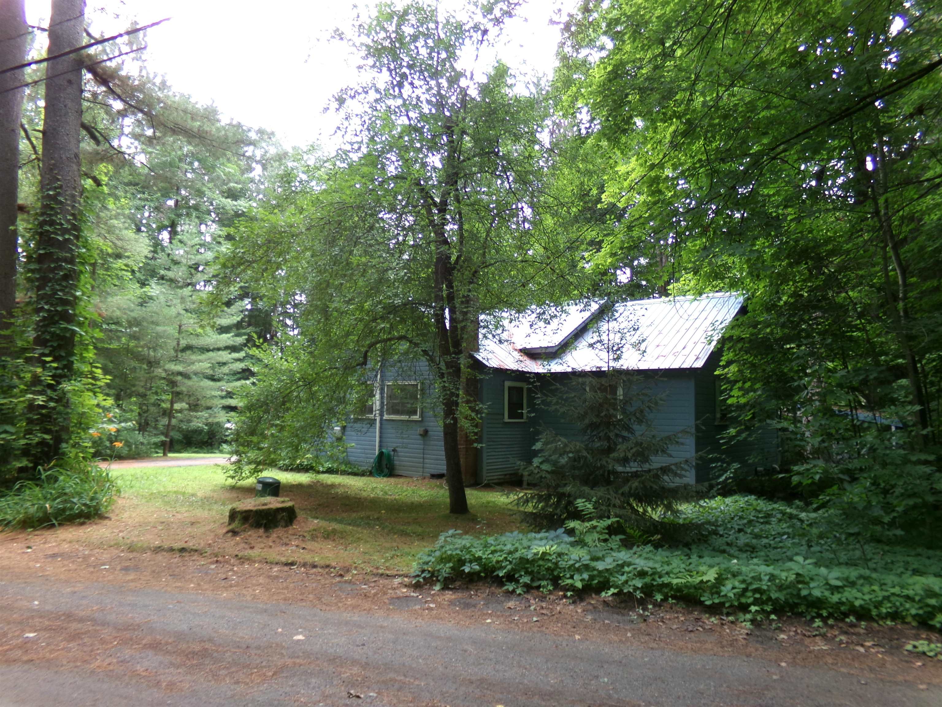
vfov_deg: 56.8
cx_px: 471
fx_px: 653
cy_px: 354
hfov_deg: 71.6
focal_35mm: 24
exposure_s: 1/70
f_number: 3.7
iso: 100
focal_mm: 4.3
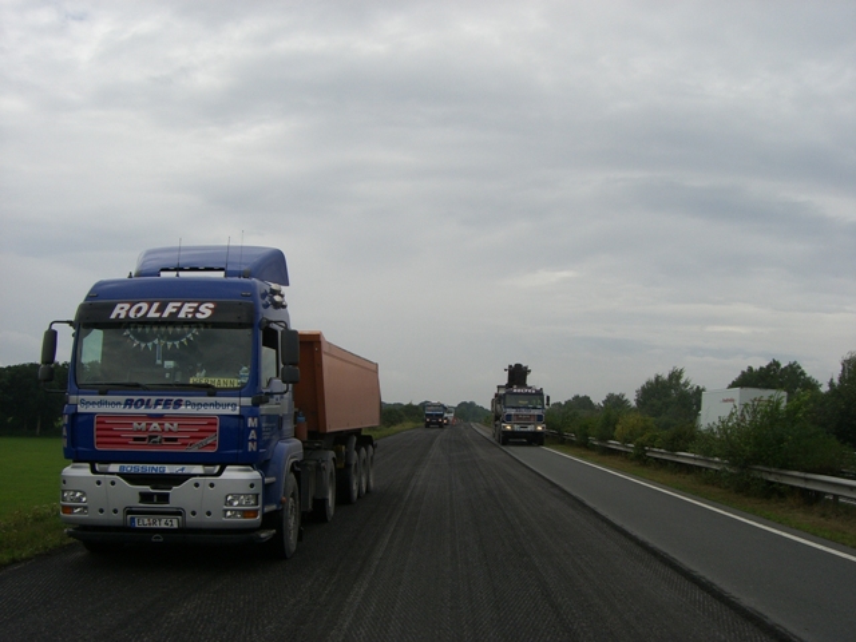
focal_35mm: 38
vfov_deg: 37.7
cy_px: 321
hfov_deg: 49.0
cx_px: 428
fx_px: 940
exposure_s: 1/1000
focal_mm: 6.2
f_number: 4.3
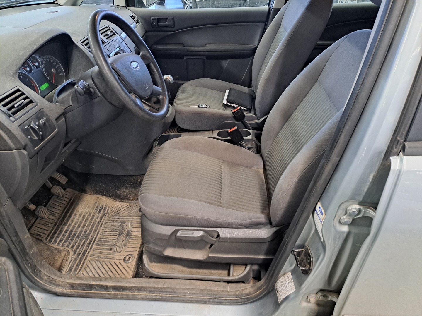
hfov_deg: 71.6
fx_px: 293
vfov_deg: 56.8
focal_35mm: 24
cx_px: 211
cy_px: 158
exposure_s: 1/33
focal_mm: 5.23
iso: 320
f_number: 1.8
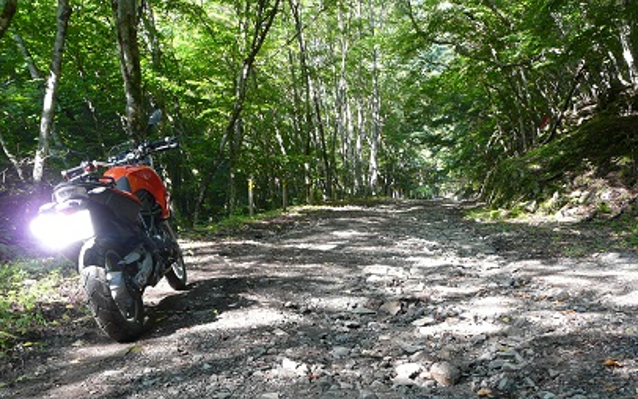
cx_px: 330
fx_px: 661
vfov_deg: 33.1
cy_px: 284
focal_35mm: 38
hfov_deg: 51.5
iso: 100
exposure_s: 1/40
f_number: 2.8
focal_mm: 4.6
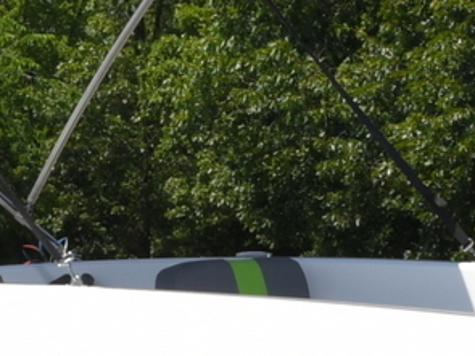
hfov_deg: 11.8
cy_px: 486
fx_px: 2291
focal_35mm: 167
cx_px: 55
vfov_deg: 8.7
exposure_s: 1/250
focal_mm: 16
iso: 100
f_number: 11
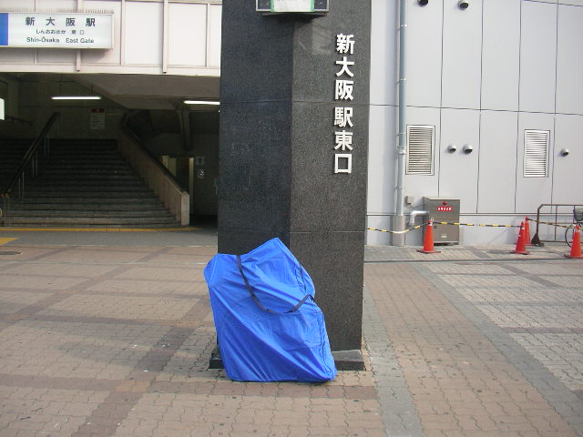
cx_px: 292
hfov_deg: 50.1
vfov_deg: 38.7
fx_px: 623
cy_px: 218
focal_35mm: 37
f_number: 2.8
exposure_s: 1/125
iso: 64
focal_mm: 5.7
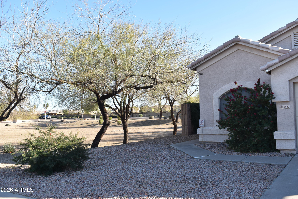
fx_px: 298
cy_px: 100
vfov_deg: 36.9
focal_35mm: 36
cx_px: 149
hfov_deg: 53.1
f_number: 8
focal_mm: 24
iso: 220
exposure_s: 1/250
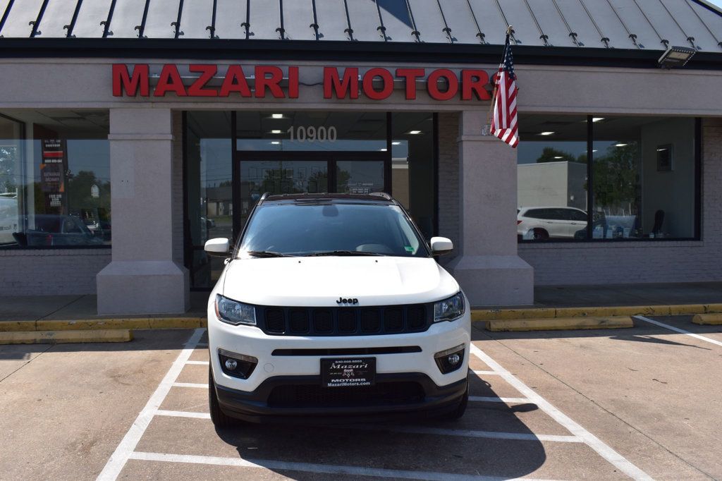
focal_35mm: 36
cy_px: 240
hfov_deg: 53.1
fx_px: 722
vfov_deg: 36.8
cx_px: 361
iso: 320
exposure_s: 1/500
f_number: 11
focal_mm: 24
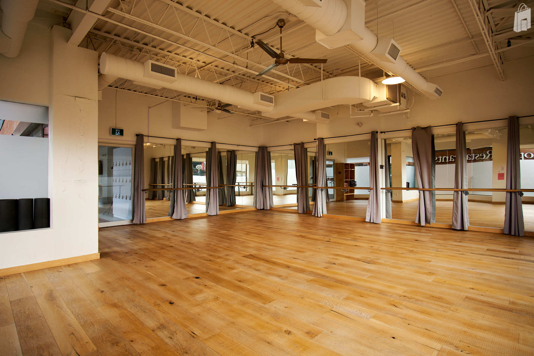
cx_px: 267
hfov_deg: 90.0
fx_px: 267
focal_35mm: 18
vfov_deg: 67.4
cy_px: 178
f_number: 3.5
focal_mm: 12
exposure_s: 1/50
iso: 160
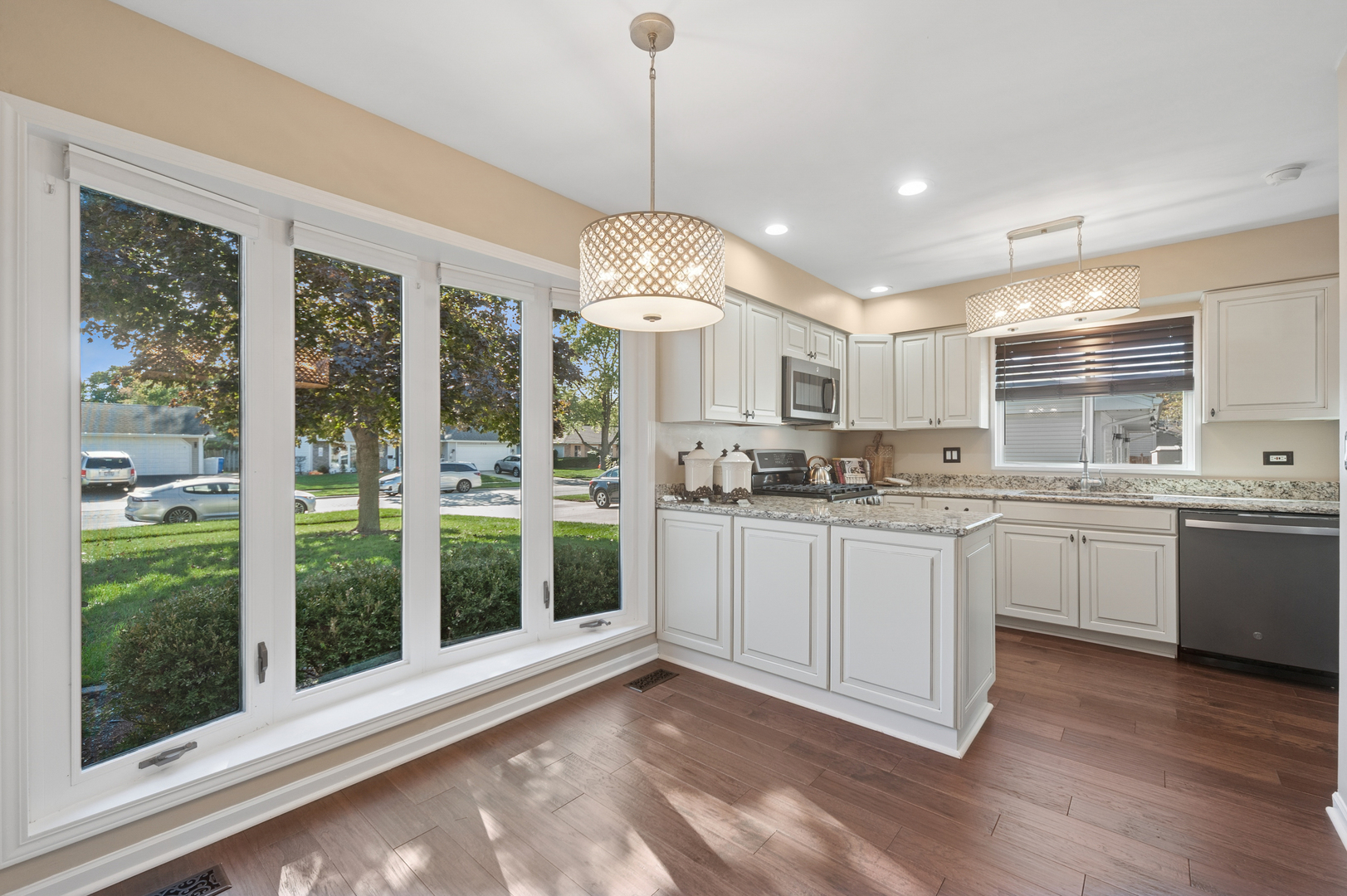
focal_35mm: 15
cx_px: 674
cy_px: 448
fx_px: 561
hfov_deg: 100.4
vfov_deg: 77.3
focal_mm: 15
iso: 400
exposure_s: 1/40
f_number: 8
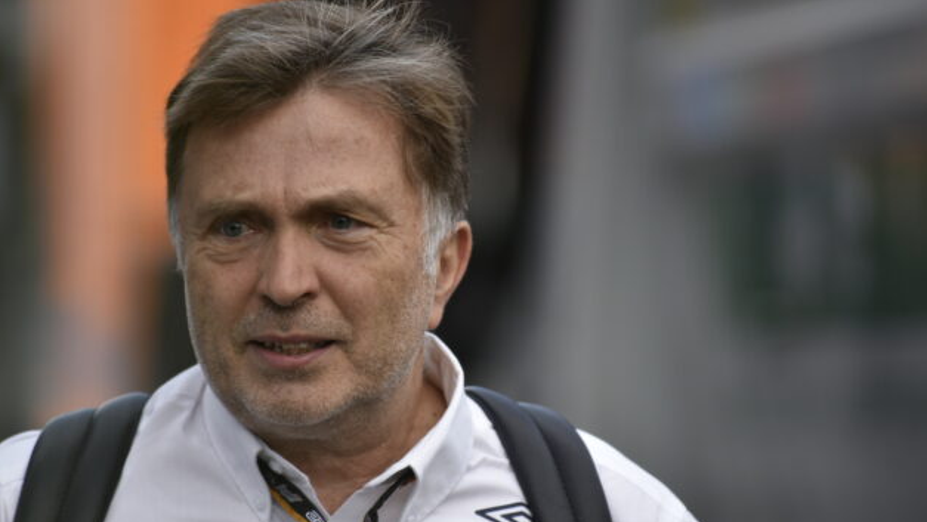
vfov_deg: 2.9
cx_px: 464
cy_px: 308
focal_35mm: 421
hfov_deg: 5.1
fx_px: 10351
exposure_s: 1/640
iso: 500
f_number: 5.6
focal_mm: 400
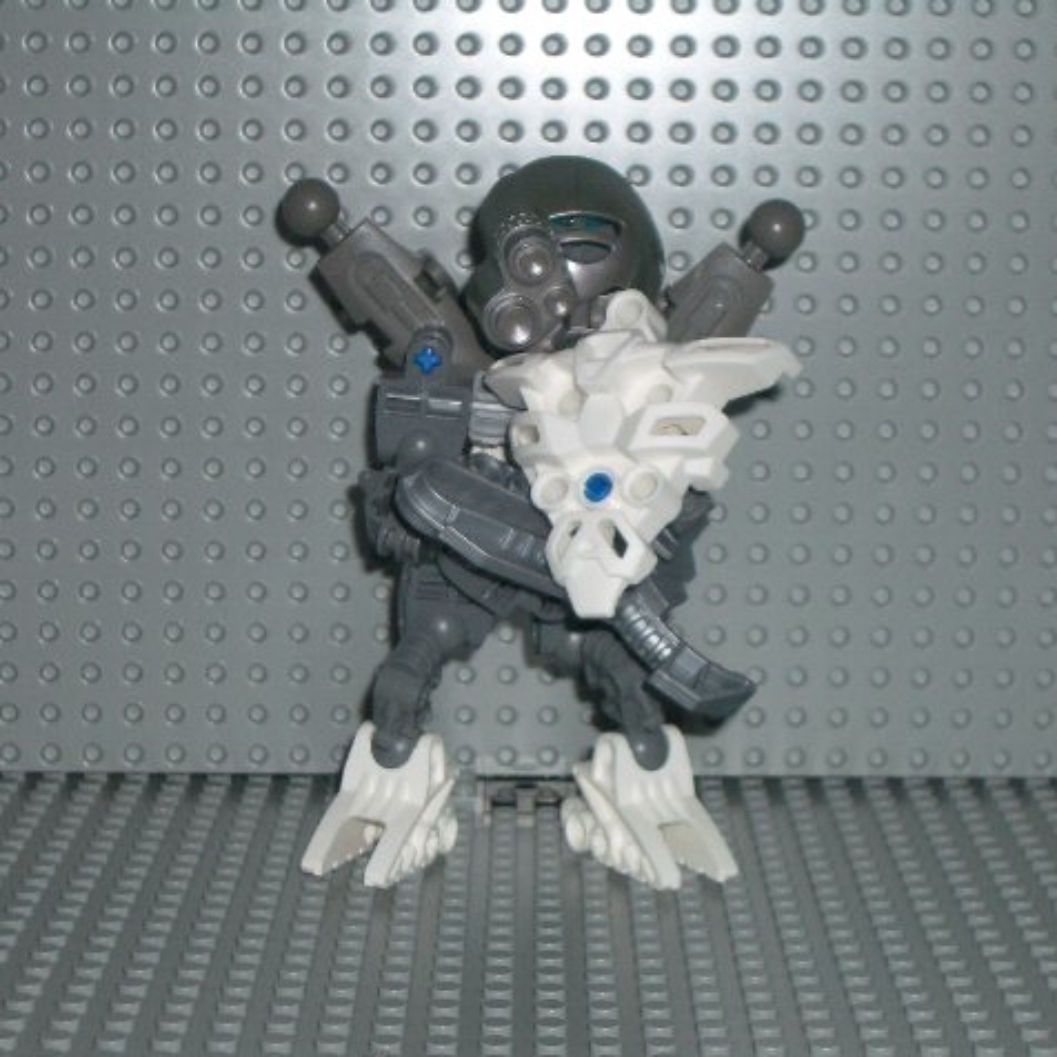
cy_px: 526
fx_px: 3040
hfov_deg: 19.7
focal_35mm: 88
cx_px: 551
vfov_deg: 19.7
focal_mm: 12.2
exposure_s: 1/60
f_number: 3.9
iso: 100
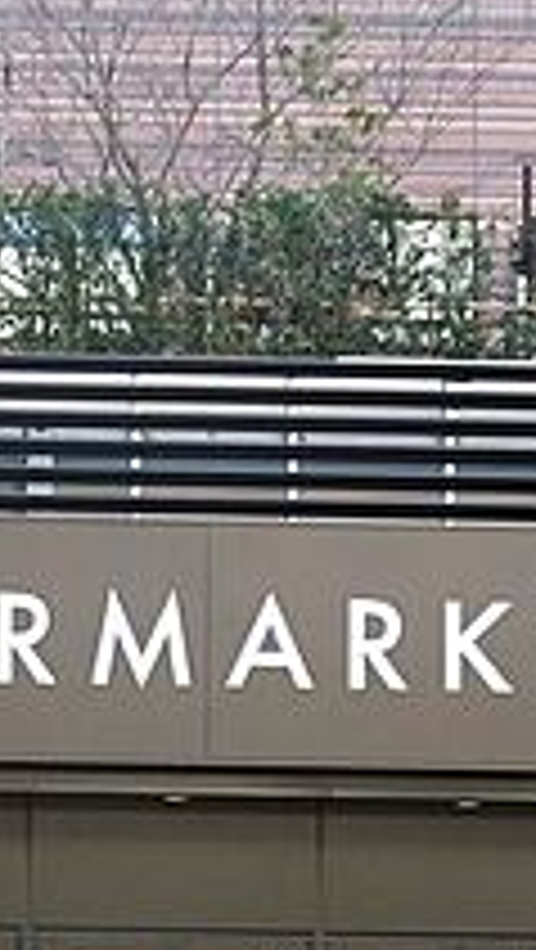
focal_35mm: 129
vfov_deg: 16.4
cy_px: 824
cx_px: -225
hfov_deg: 9.2
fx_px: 3253
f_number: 3.8
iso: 140
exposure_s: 1/50
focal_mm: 7
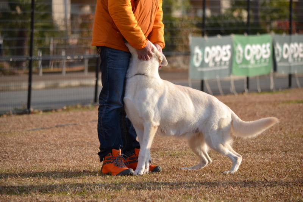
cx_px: 152
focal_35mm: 210
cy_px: 101
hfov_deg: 9.8
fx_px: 1767
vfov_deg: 6.5
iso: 400
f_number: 5.6
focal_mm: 140
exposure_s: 1/1250
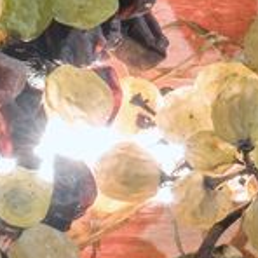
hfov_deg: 4.0
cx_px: -178
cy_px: 291
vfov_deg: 4.0
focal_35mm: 440
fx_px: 3710
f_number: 16
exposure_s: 1/250
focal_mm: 60
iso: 400
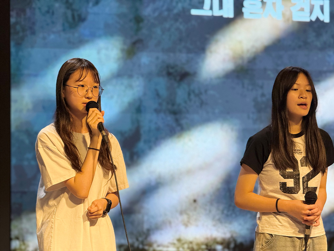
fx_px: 1158
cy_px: 126
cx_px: 167
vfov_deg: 12.3
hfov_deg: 16.4
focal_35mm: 120
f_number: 2.8
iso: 320
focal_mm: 15.66
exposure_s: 1/120
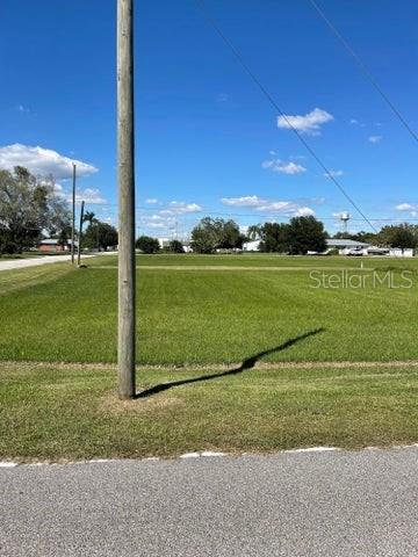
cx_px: 209
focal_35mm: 25
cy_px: 278
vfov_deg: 69.4
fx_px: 403
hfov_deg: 54.9
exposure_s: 1/4202
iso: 32
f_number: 1.6
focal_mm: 5.1
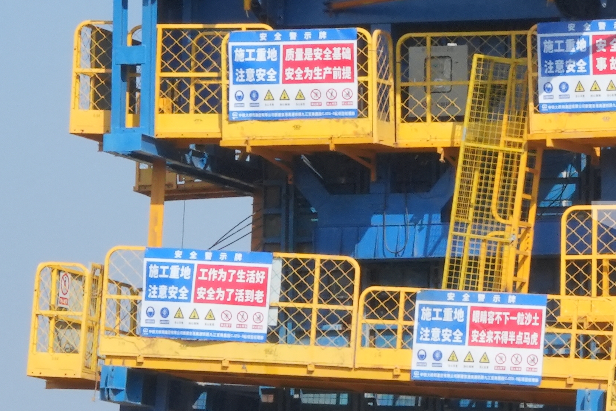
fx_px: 6827
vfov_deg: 3.4
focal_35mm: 399
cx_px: 716
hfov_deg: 5.1
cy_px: 68
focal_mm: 70
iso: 800
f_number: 22
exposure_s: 1/250
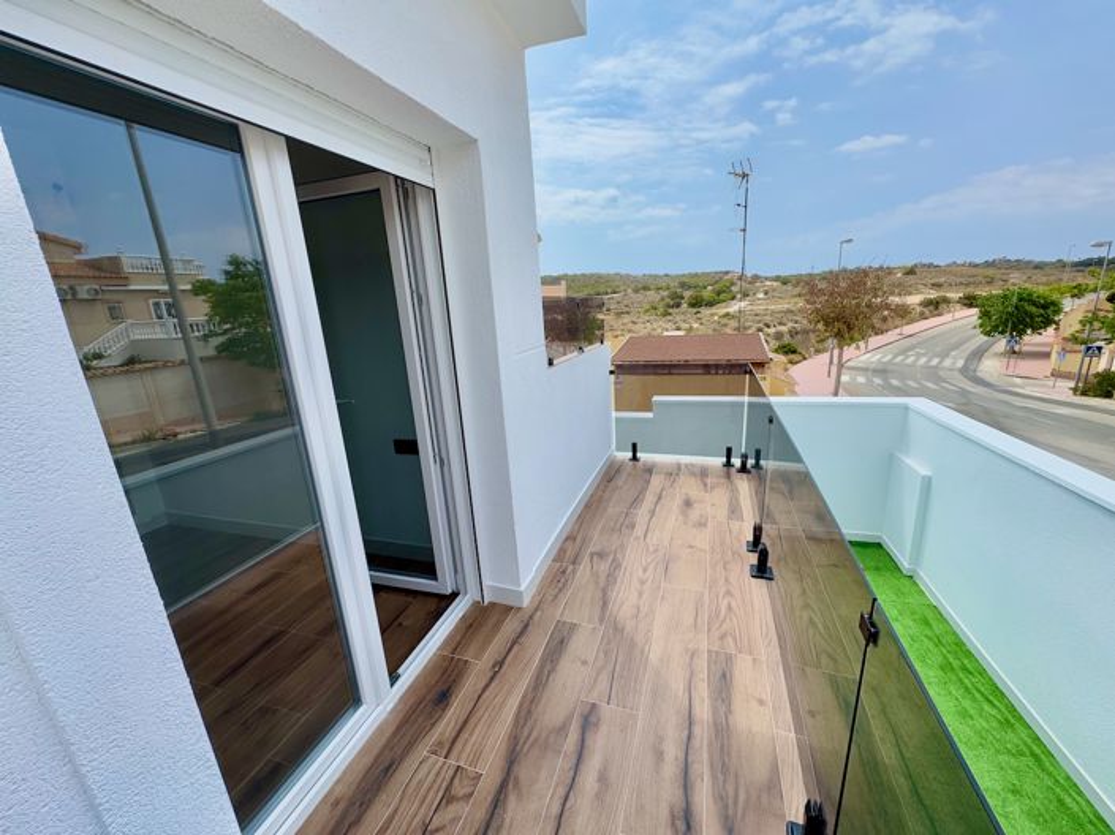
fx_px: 451
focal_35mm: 14
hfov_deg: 102.1
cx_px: 558
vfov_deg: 85.6
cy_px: 418
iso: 50
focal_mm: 2.22
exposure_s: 1/1880
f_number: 2.2
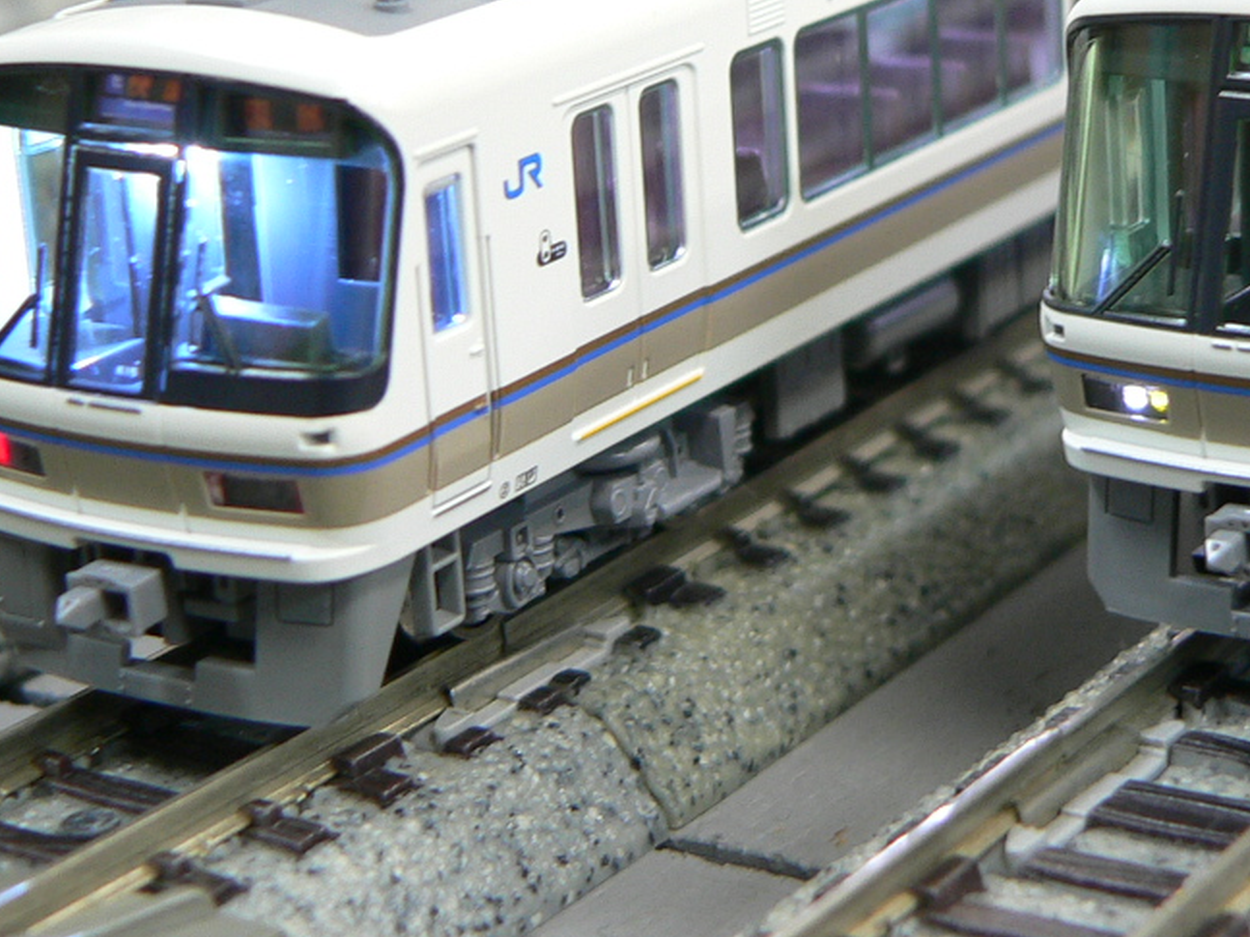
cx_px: 964
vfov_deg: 15.5
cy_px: 240
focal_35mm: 95
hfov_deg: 20.5
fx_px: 3430
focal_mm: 8
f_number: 2.8
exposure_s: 1/6
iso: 100
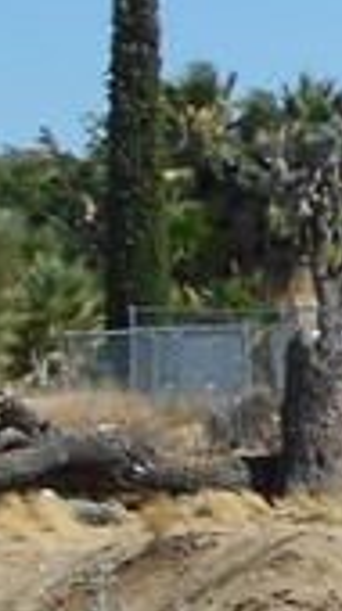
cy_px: 446
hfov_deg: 5.5
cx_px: 1480
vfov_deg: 11.7
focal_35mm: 184
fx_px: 2981
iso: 80
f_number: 3.4
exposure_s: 1/1250
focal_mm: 5.1
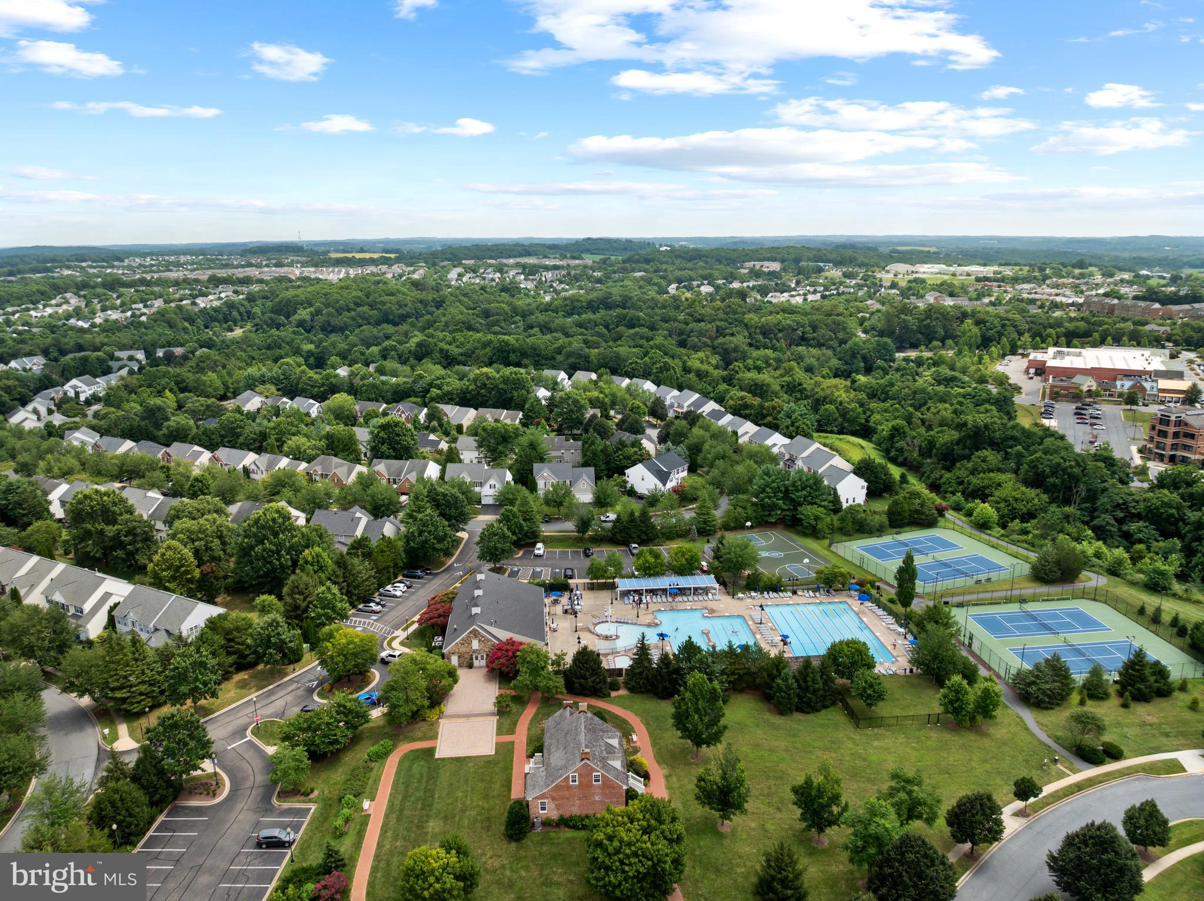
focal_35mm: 24
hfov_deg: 71.6
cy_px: 450
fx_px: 834
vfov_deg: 56.8
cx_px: 602
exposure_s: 1/2000
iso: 230
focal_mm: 12.29
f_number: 2.8
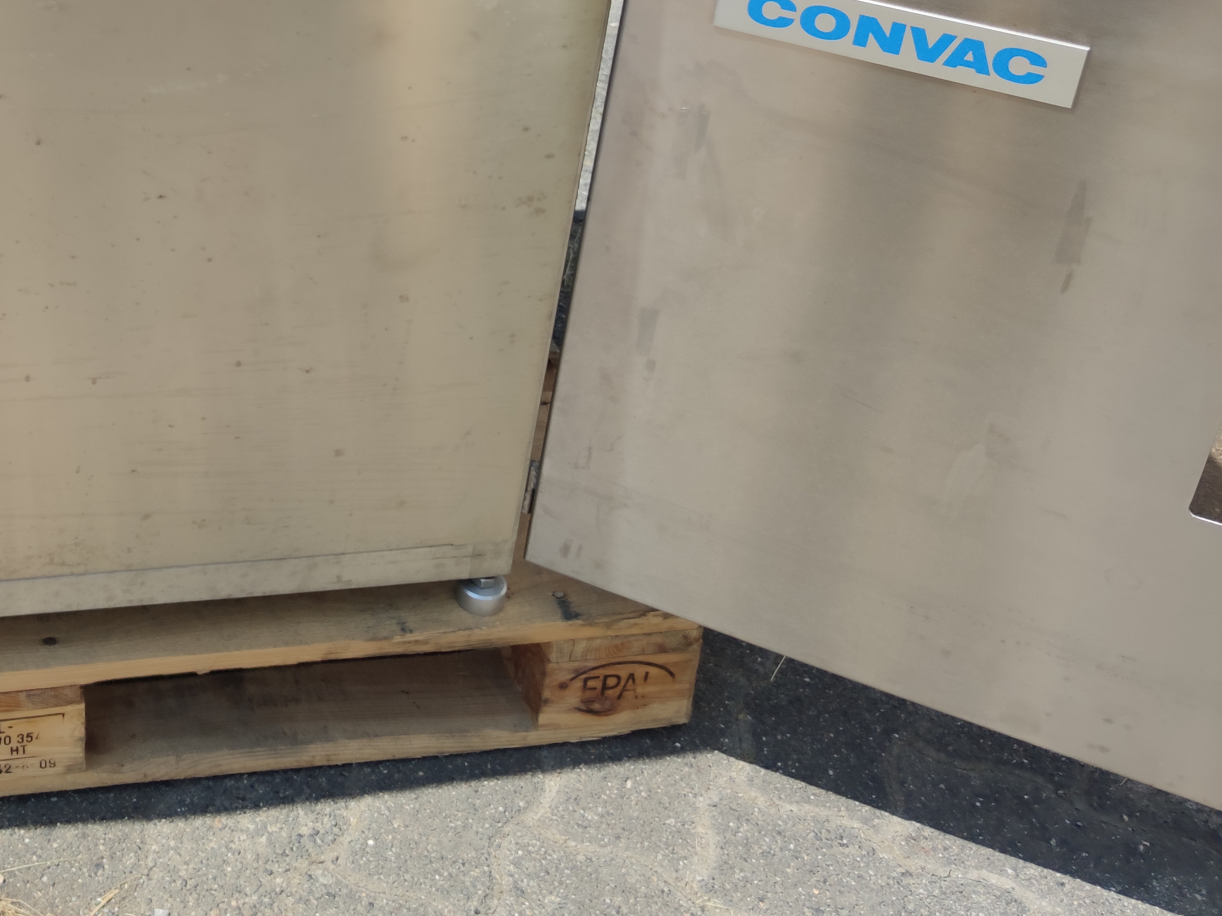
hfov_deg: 31.9
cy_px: -89
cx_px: -30
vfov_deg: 24.8
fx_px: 1942
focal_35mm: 55
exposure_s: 1/2126
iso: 102
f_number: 1.69
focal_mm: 6.74
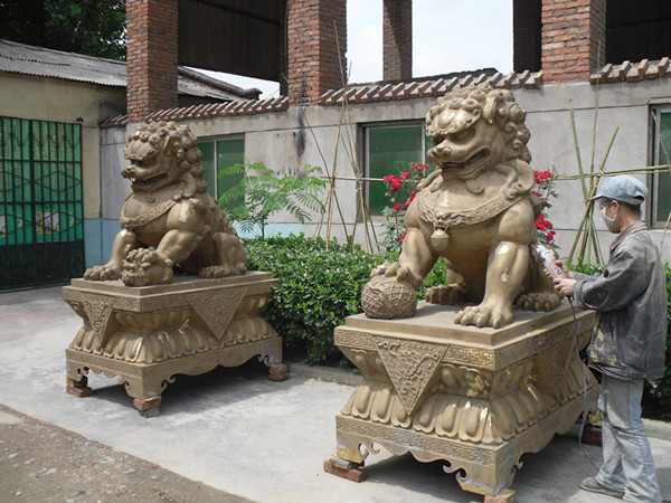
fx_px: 678
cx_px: 336
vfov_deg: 40.7
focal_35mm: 35
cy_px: 252
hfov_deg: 52.6
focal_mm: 6.3
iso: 80
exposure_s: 1/107
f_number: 7.6
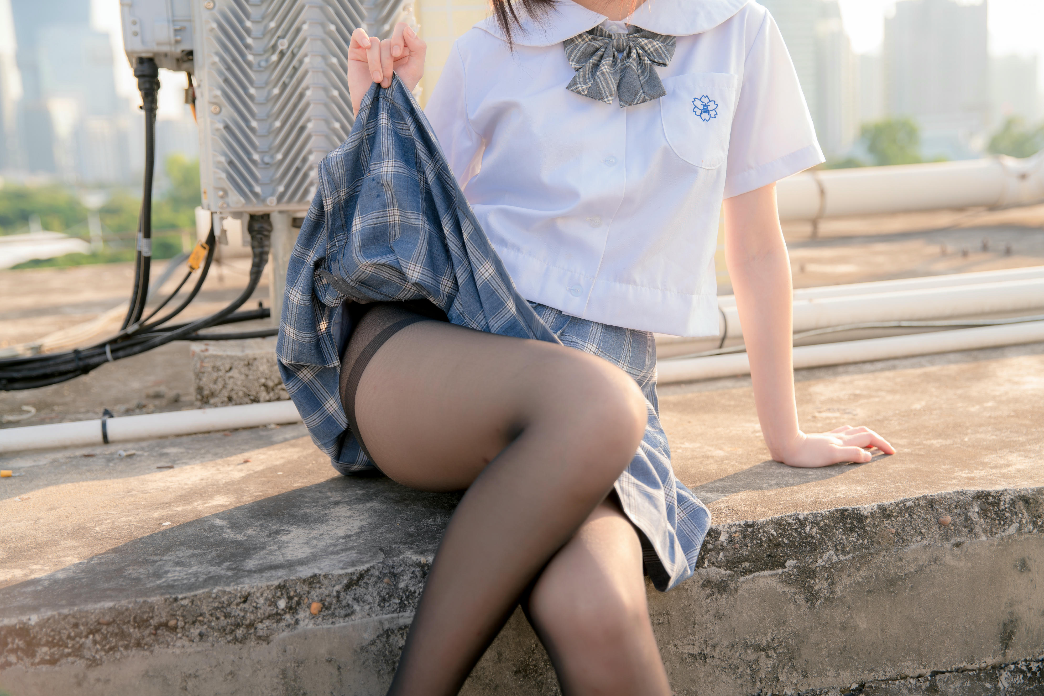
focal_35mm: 45
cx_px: 522
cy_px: 348
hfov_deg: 43.6
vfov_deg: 29.9
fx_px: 1305
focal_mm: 45
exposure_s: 1/160
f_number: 3.5
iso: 100
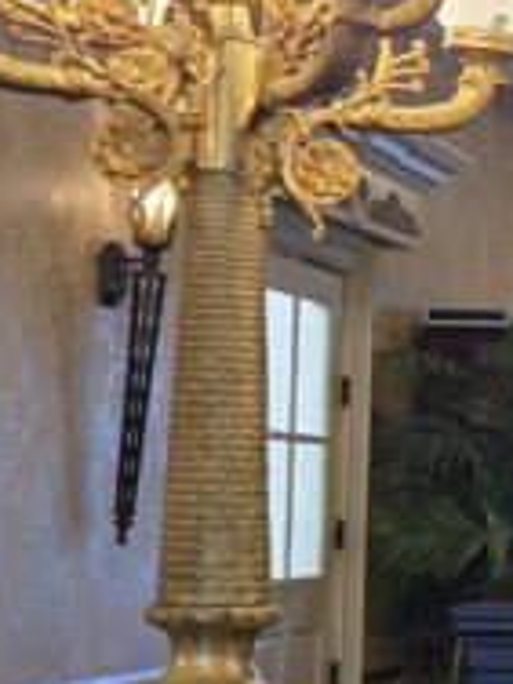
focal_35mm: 125
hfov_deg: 10.6
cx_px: 1128
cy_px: 433
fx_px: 2470
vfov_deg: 15.7
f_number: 1.8
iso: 640
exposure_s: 1/60
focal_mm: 5.4
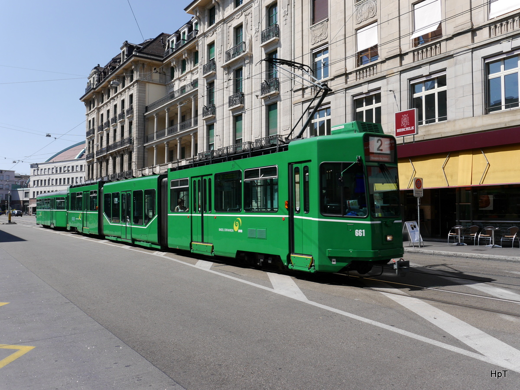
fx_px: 481
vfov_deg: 44.2
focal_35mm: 32
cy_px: 195
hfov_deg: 56.8
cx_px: 260
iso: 160
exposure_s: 1/400
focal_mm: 16
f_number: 8
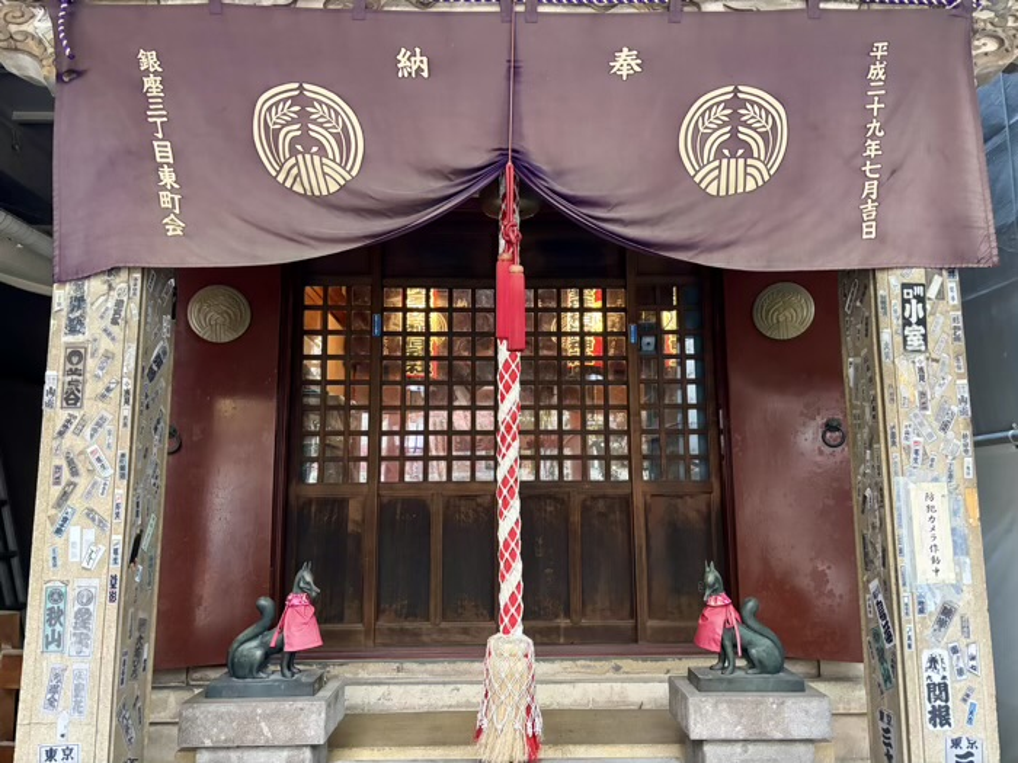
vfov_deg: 53.1
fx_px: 765
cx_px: 509
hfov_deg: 67.3
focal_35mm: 26
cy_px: 382
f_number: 1.6
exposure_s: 1/50
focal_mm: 5.96
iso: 500
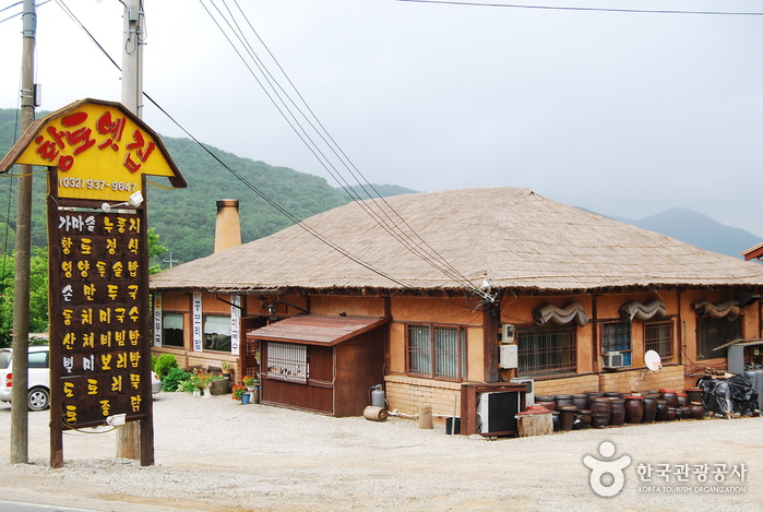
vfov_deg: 30.0
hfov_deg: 43.5
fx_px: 956
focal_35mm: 45
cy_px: 256
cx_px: 382
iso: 100
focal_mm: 30
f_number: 7.1
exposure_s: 1/60
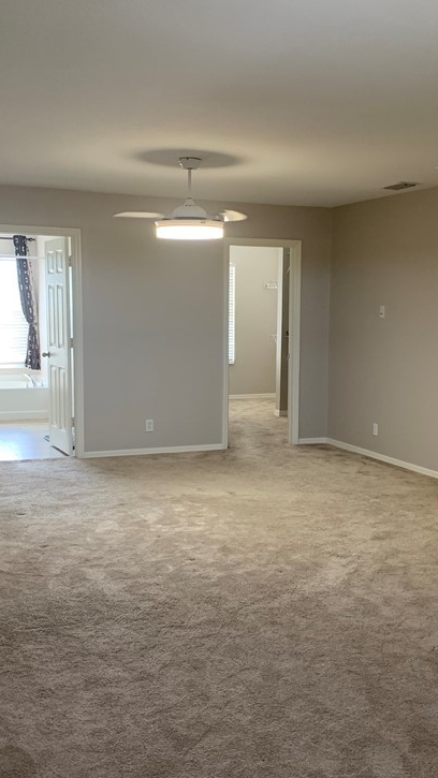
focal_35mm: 40
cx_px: 252
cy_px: 398
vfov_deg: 50.5
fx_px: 826
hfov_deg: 29.7
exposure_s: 1/60
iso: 125
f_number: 1.8
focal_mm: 4.25
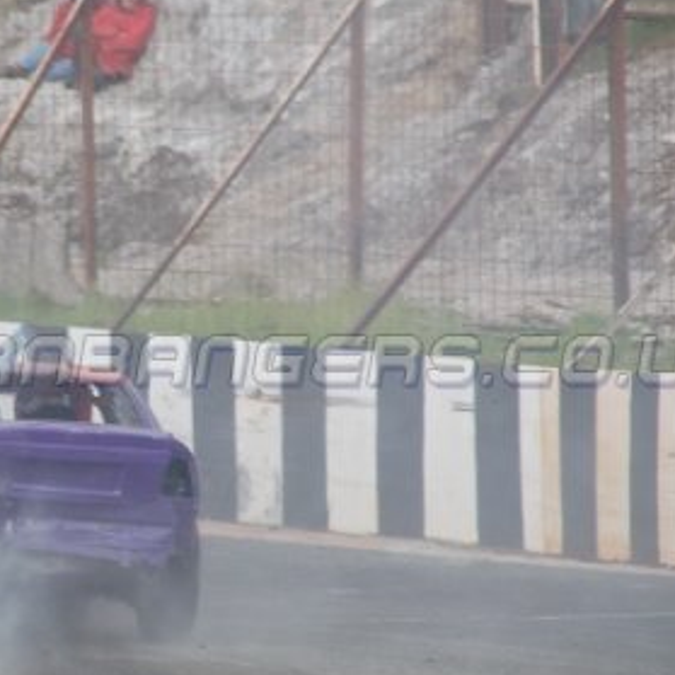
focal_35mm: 511
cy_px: 368
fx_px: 11273
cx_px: 94
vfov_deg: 3.4
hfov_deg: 3.4
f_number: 6
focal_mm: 175
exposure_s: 1/800
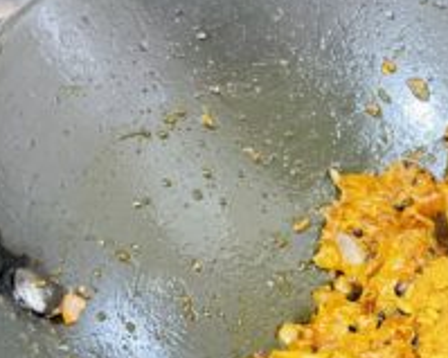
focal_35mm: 74
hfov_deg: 23.1
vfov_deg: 19.8
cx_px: 567
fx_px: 981
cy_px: 388
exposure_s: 1/33
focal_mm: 4.2
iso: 400
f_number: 1.6
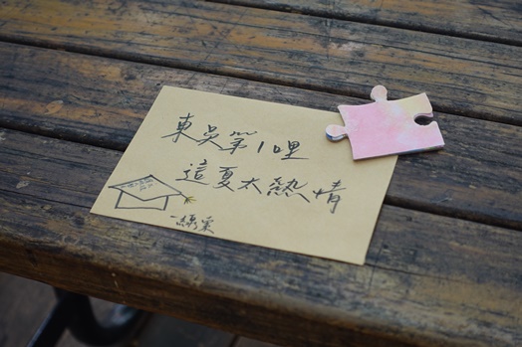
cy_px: 174
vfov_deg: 19.4
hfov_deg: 28.9
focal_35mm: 70
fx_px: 1015
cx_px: 261
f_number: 3.5
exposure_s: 1/80
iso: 125
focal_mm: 25.7
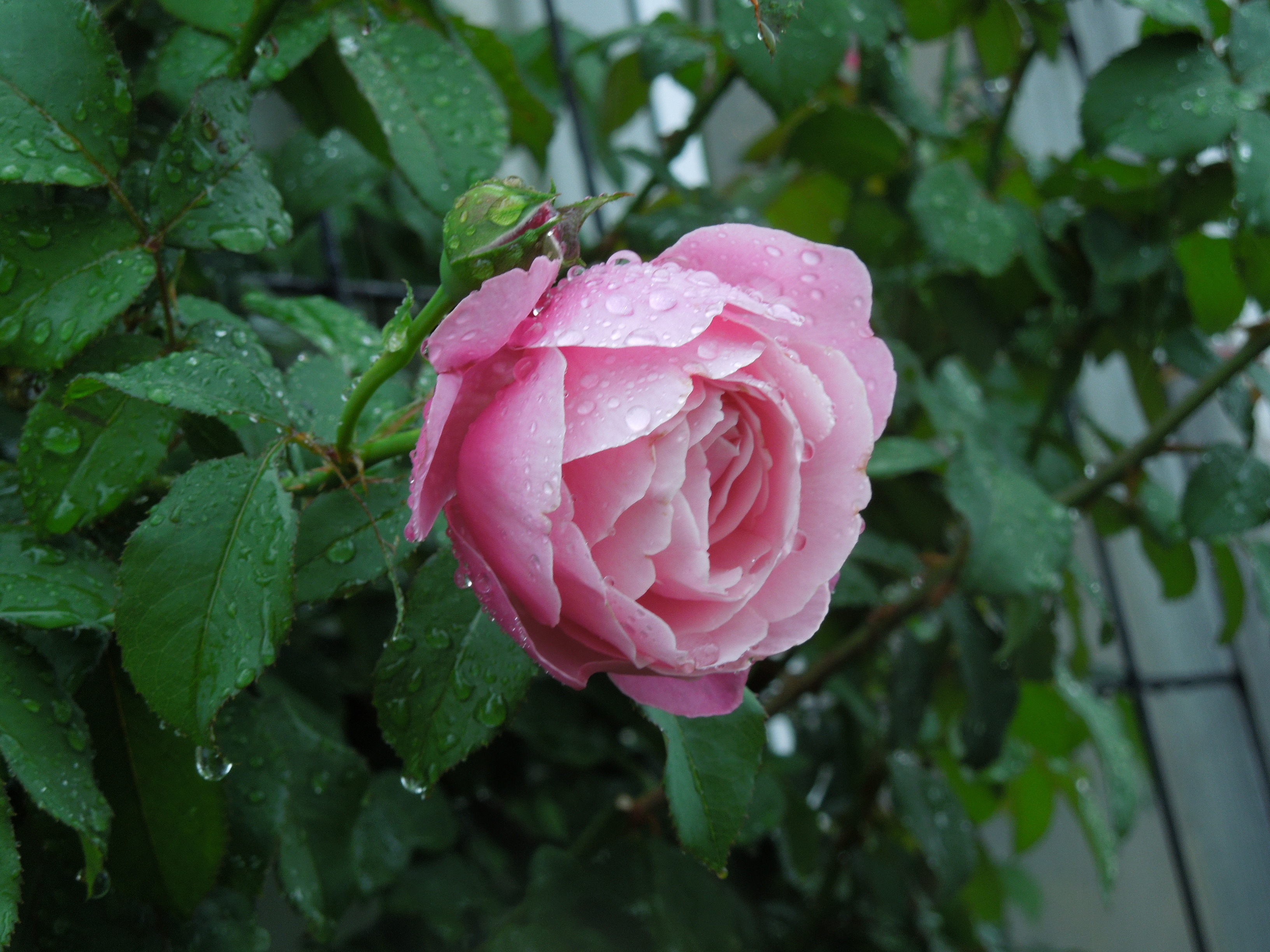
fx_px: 3265
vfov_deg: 16.6
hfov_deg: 22.0
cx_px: 635
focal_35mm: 89
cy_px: 476
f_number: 4.6
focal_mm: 16
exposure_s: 1/60
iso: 125
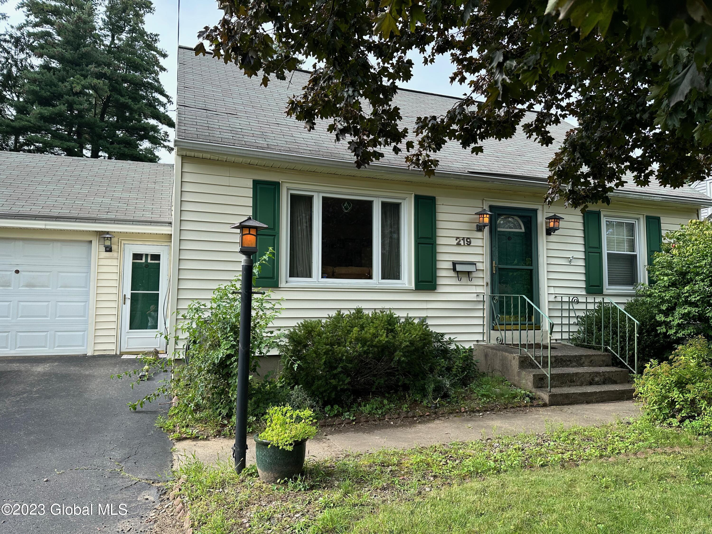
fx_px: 494
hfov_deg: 71.6
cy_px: 267
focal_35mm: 24
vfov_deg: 56.8
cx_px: 356
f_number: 1.78
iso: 80
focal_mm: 6.86
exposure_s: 1/1227
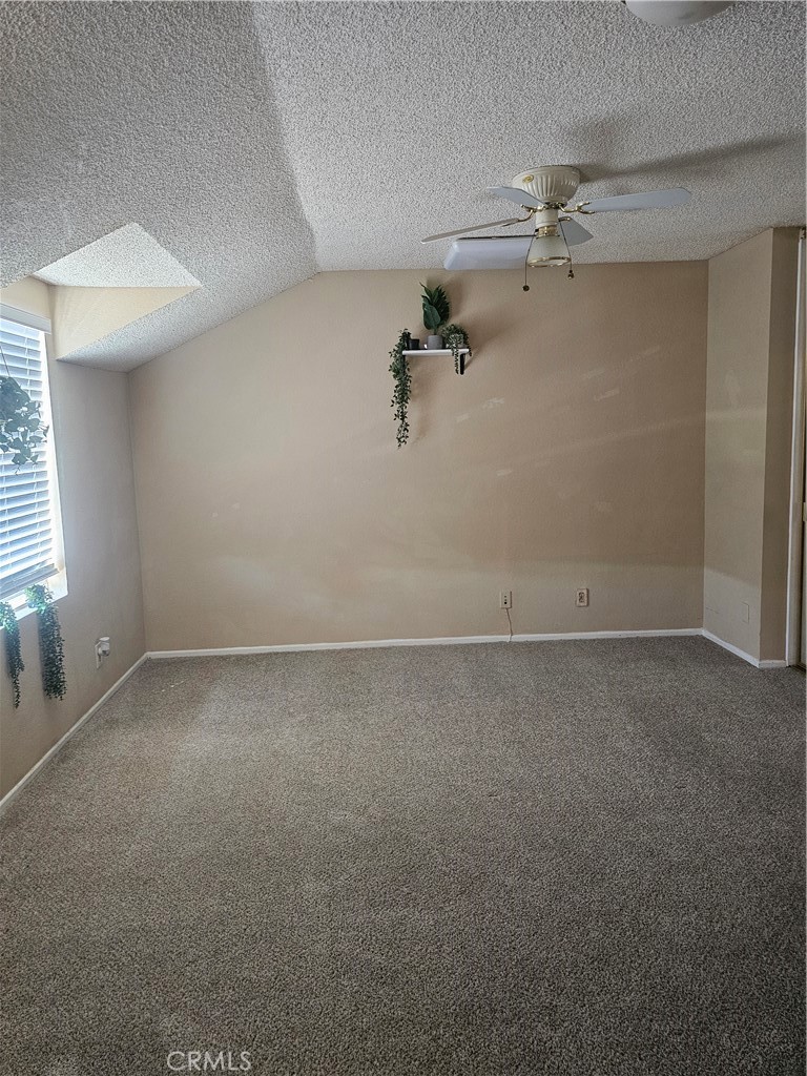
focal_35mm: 23
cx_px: 404
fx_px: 715
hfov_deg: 58.9
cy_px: 538
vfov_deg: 73.9
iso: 500
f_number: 1.7
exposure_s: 1/60
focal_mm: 6.3
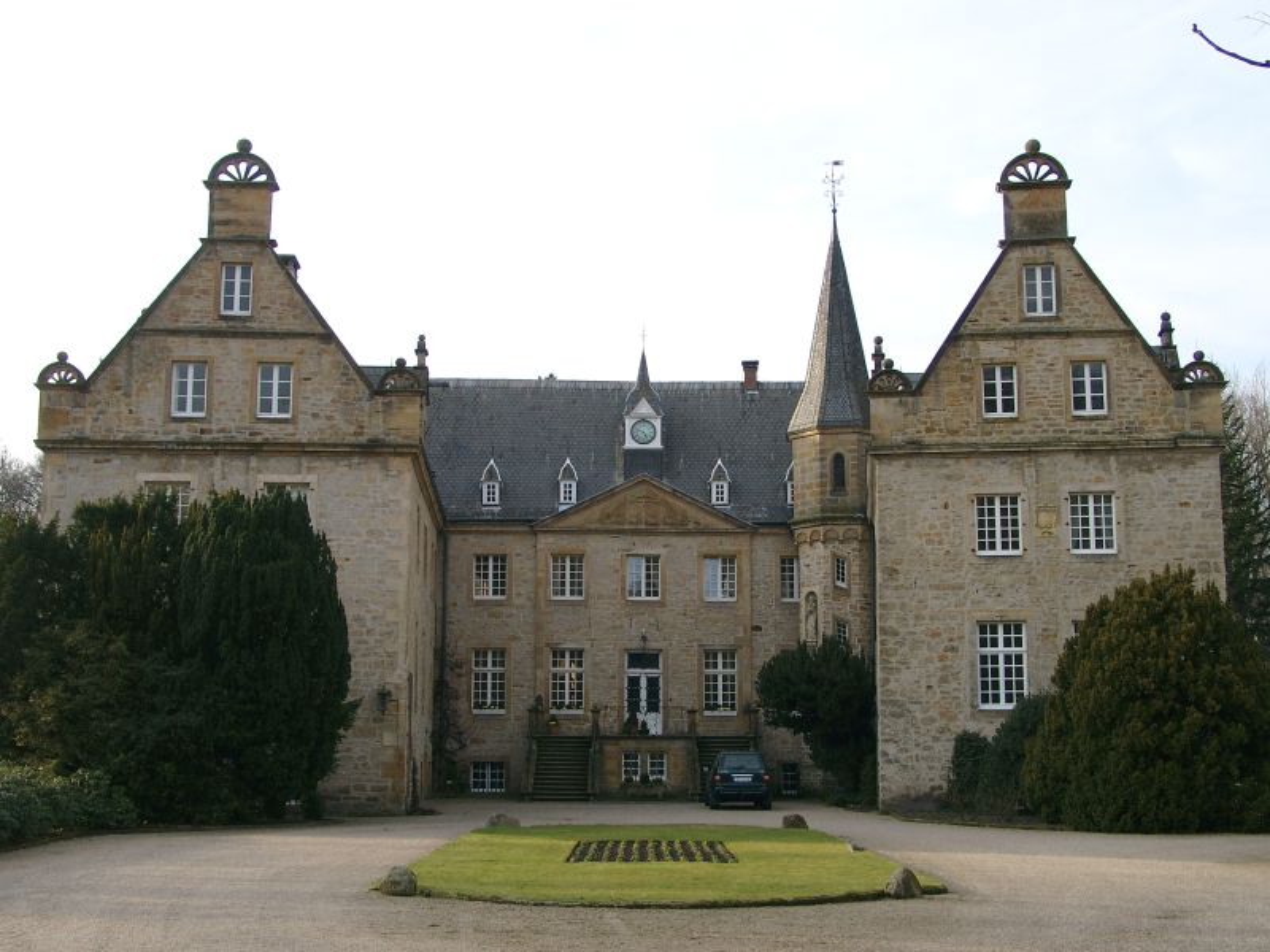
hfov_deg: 42.1
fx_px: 1651
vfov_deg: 32.2
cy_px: 476
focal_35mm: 45
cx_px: 635
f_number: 4
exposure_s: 1/246
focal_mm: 9.29
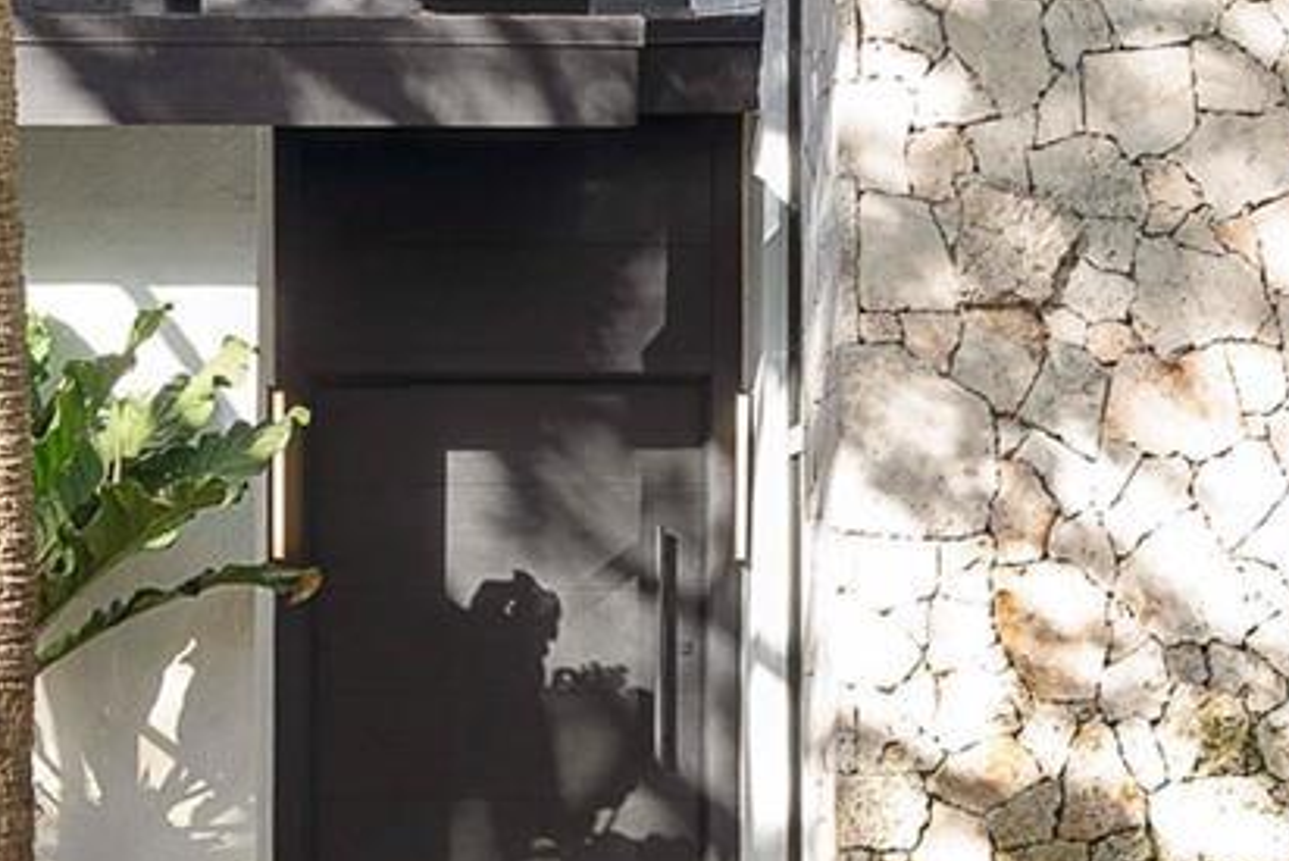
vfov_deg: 20.5
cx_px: 435
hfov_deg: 30.3
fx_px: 2364
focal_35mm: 66
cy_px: 642
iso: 50
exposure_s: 1/8
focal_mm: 17
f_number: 11
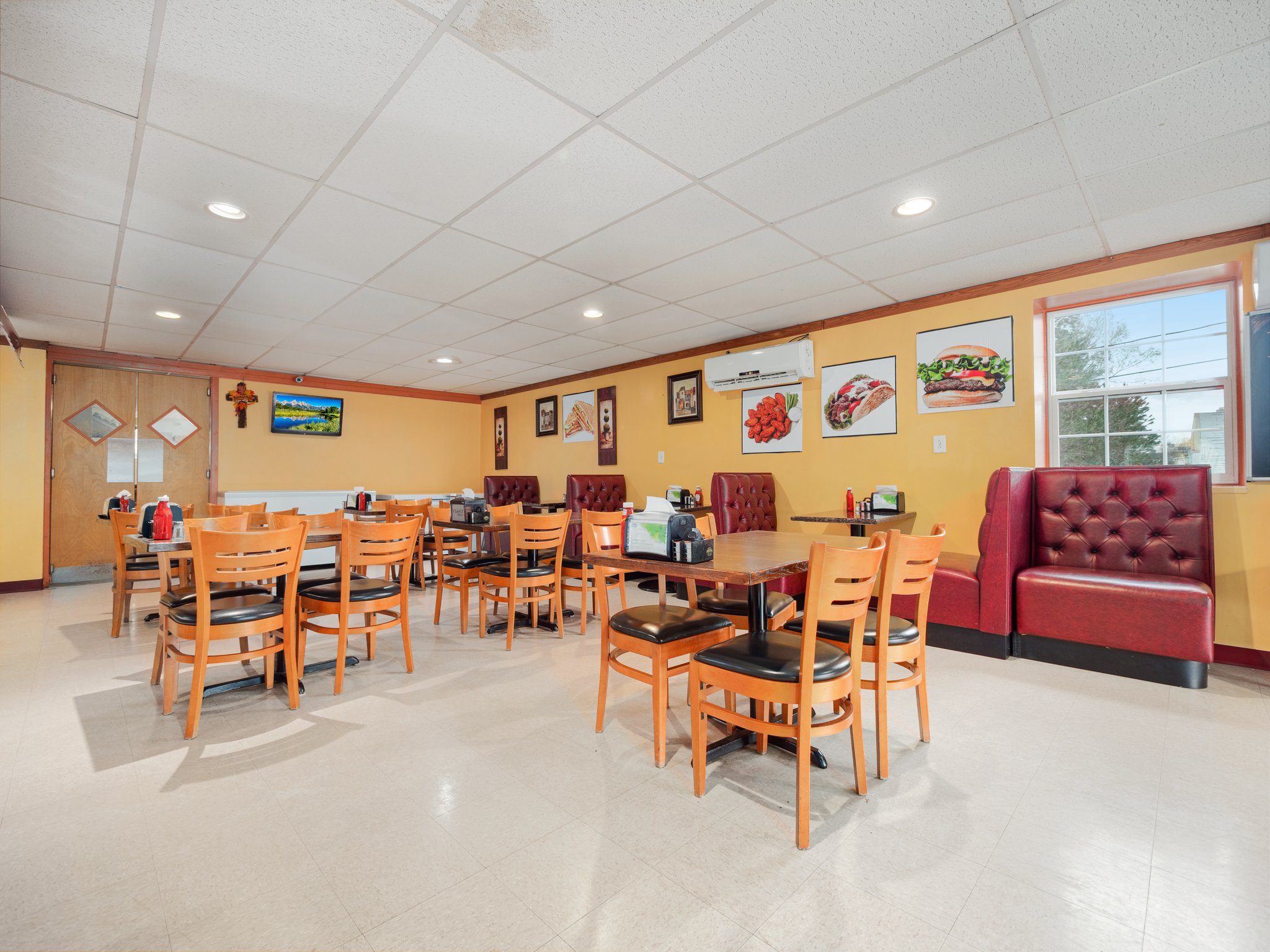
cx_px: 635
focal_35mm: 14
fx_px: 514
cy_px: 476
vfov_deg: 85.7
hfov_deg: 102.1
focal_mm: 7
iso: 200
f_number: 4
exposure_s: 1/3
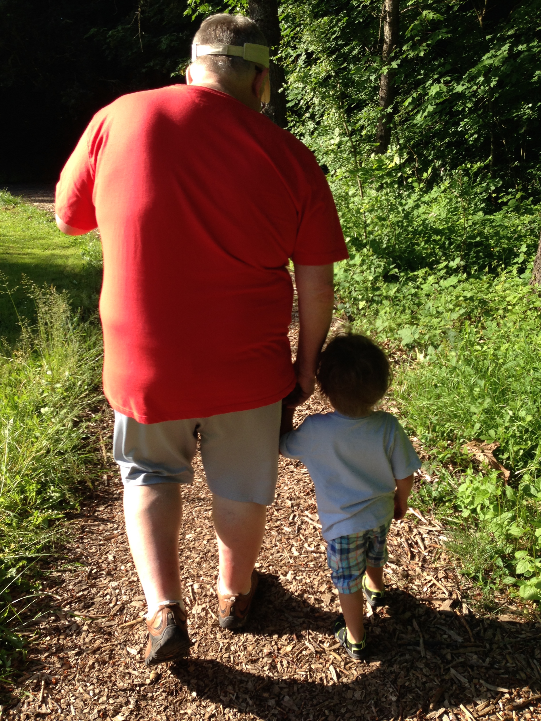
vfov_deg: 55.4
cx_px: 270
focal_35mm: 33
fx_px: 688
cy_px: 360
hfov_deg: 42.9
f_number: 2.4
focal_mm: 4.12
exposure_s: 1/493
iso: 50
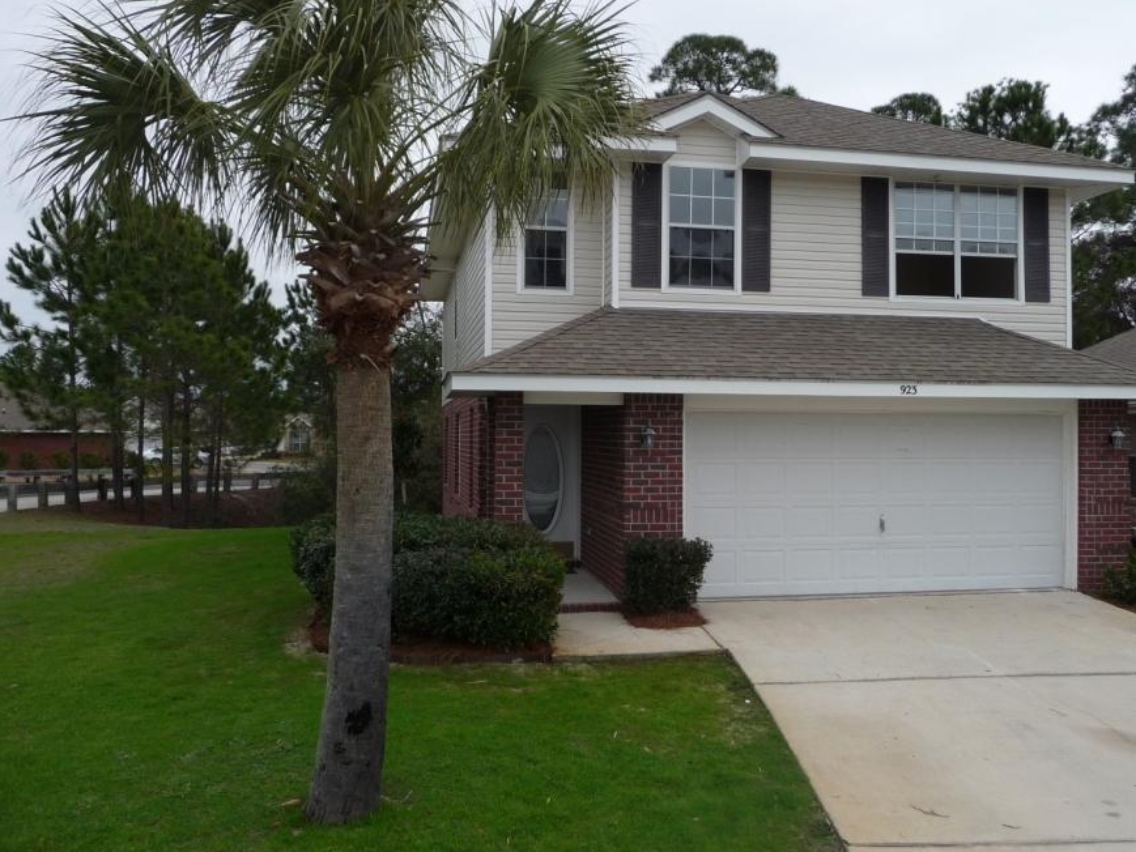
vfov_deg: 42.9
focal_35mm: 33
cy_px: 405
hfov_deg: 55.1
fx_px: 1083
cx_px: 661
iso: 100
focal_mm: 4.7
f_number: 3.3
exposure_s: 1/800
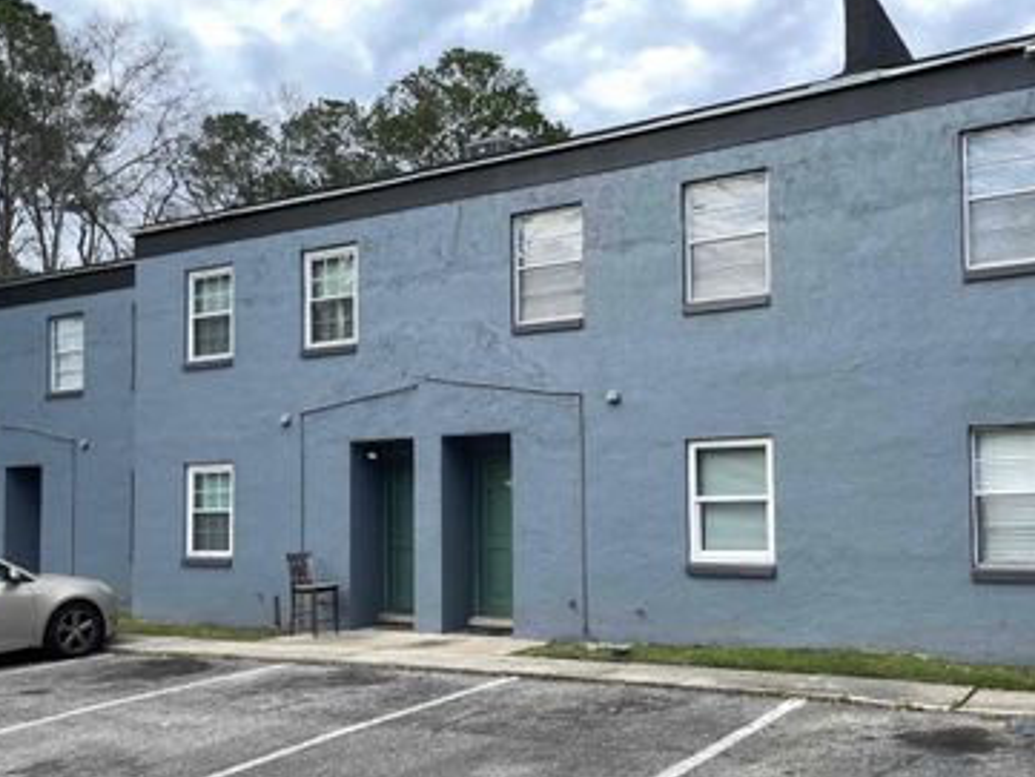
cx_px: 539
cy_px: 469
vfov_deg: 39.5
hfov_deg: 51.3
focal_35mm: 36
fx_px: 1077
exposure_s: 1/1366
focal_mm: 4.2
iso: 32
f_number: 1.6
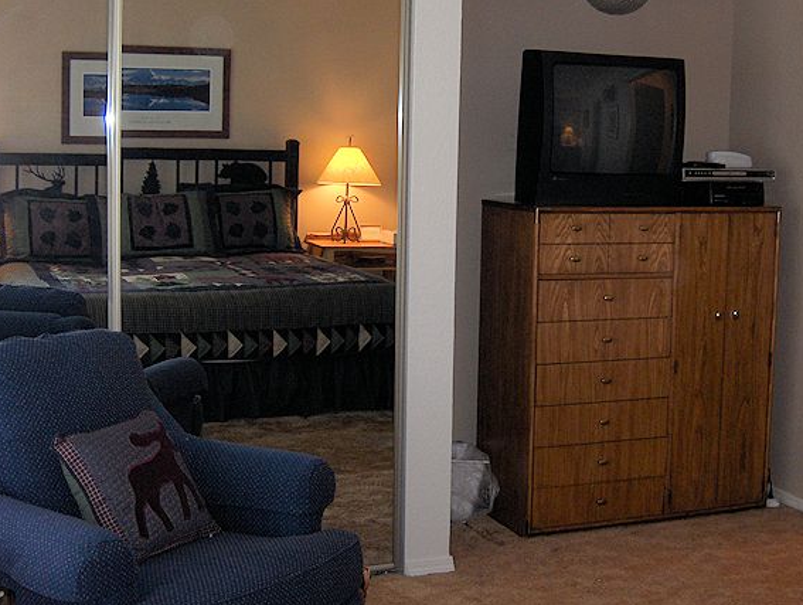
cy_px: 266
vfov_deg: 26.6
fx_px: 1278
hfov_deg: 34.8
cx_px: 469
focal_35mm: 55
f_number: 2.8
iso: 100
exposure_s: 1/60
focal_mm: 8
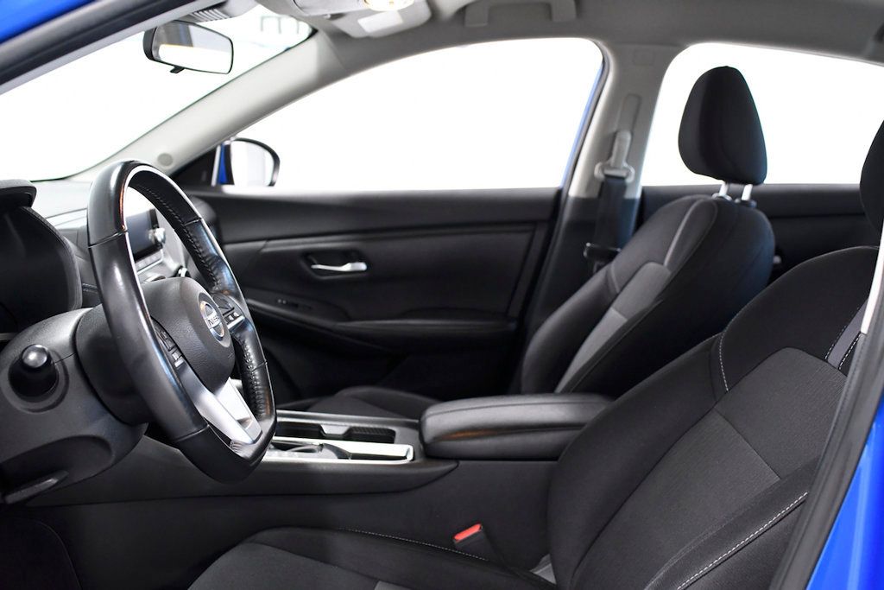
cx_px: 442
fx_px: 884
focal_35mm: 36
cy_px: 295
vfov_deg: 36.9
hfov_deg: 53.1
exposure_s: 1/250
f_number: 3.5
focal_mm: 24
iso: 2500
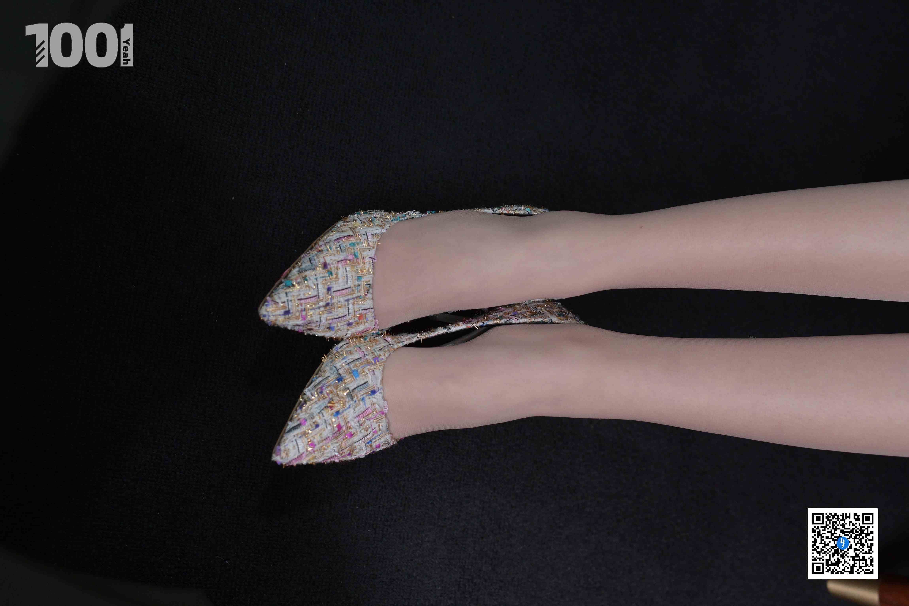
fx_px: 884
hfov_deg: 54.4
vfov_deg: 37.9
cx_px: 454
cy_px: 303
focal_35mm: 35
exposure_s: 1/160
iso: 800
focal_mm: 35
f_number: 4
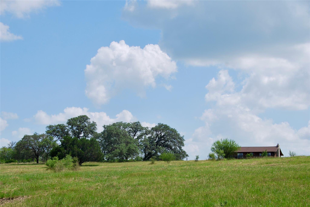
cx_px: 155
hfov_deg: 26.0
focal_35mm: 78
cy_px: 104
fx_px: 672
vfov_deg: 17.5
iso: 100
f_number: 9
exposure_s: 1/320
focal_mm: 52
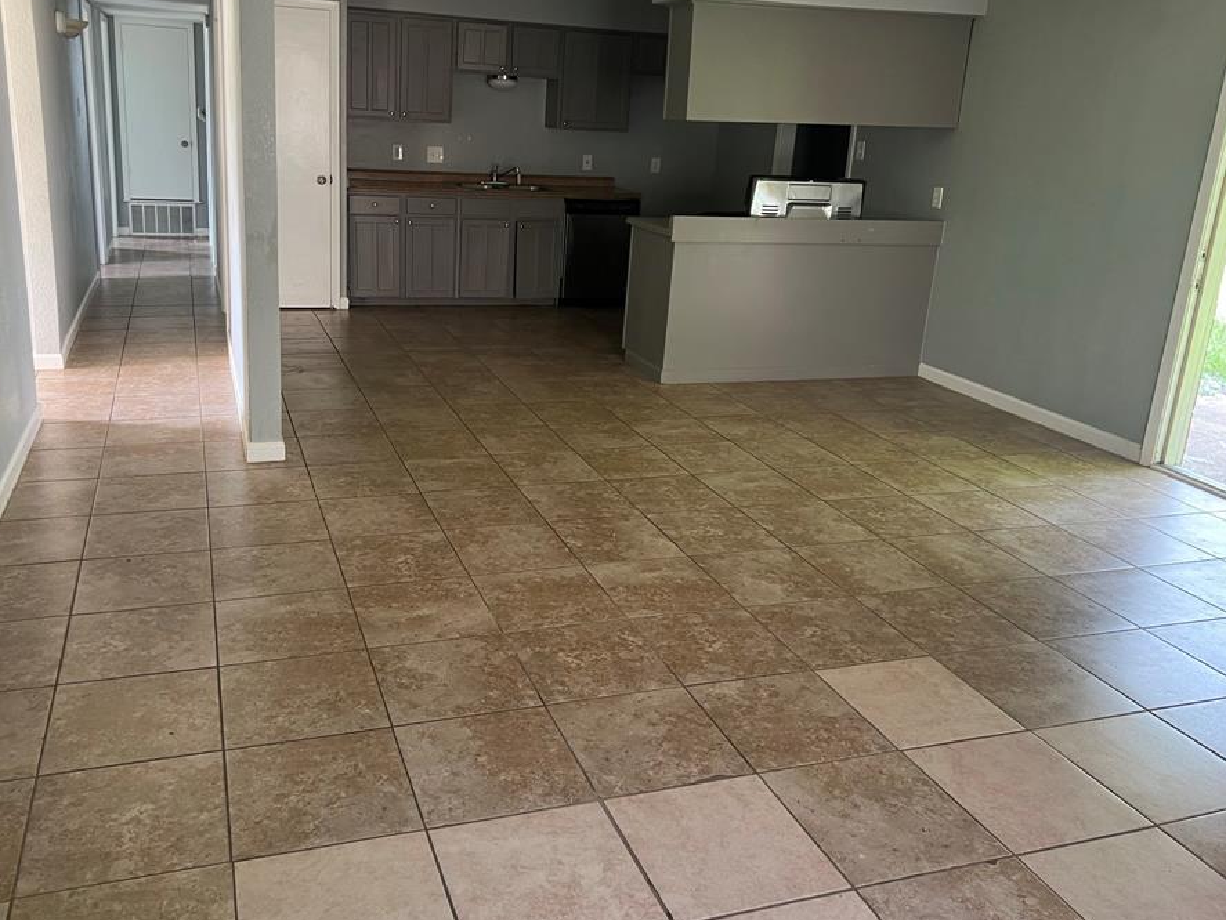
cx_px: 553
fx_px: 1063
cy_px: 420
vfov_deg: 46.8
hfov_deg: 59.8
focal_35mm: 30
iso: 160
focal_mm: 5.7
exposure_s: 1/60
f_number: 1.5
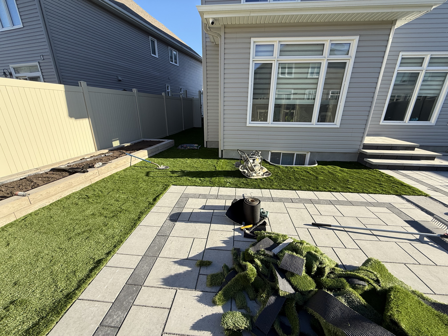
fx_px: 181
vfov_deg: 85.7
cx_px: 224
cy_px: 168
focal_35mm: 14
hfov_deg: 102.1
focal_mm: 2.22
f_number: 2.2
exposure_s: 1/590
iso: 50
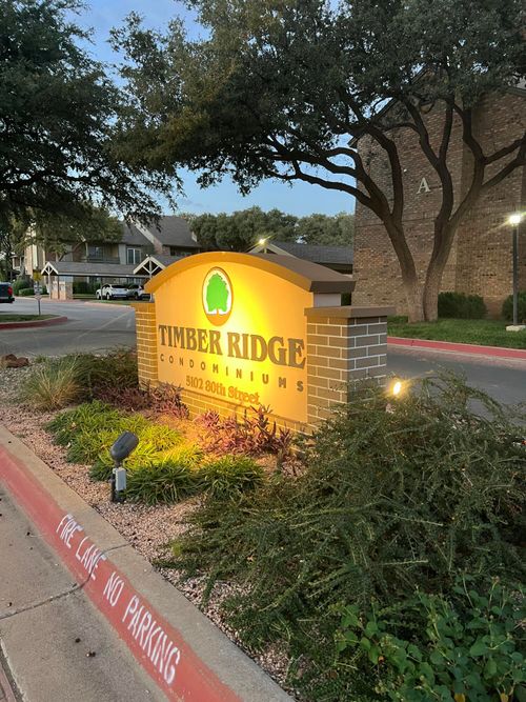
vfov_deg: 67.3
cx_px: 263
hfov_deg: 53.0
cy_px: 351
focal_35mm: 26
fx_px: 527
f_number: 1.5
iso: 200
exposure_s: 1/60
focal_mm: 5.7
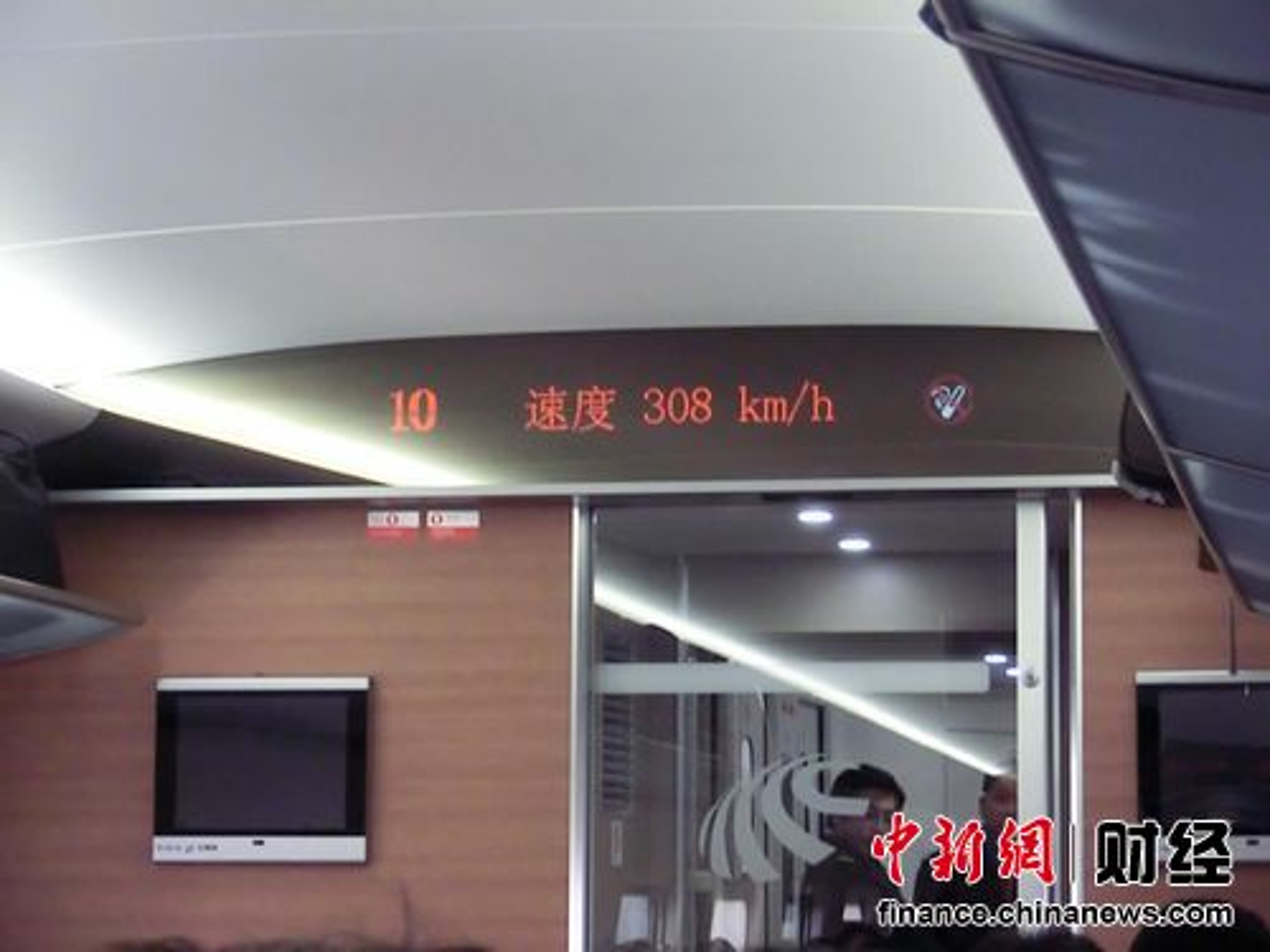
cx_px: 635
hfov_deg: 15.9
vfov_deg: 12.0
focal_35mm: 124
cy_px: 476
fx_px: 4549
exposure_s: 1/60
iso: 640
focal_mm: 21.94
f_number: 5.7
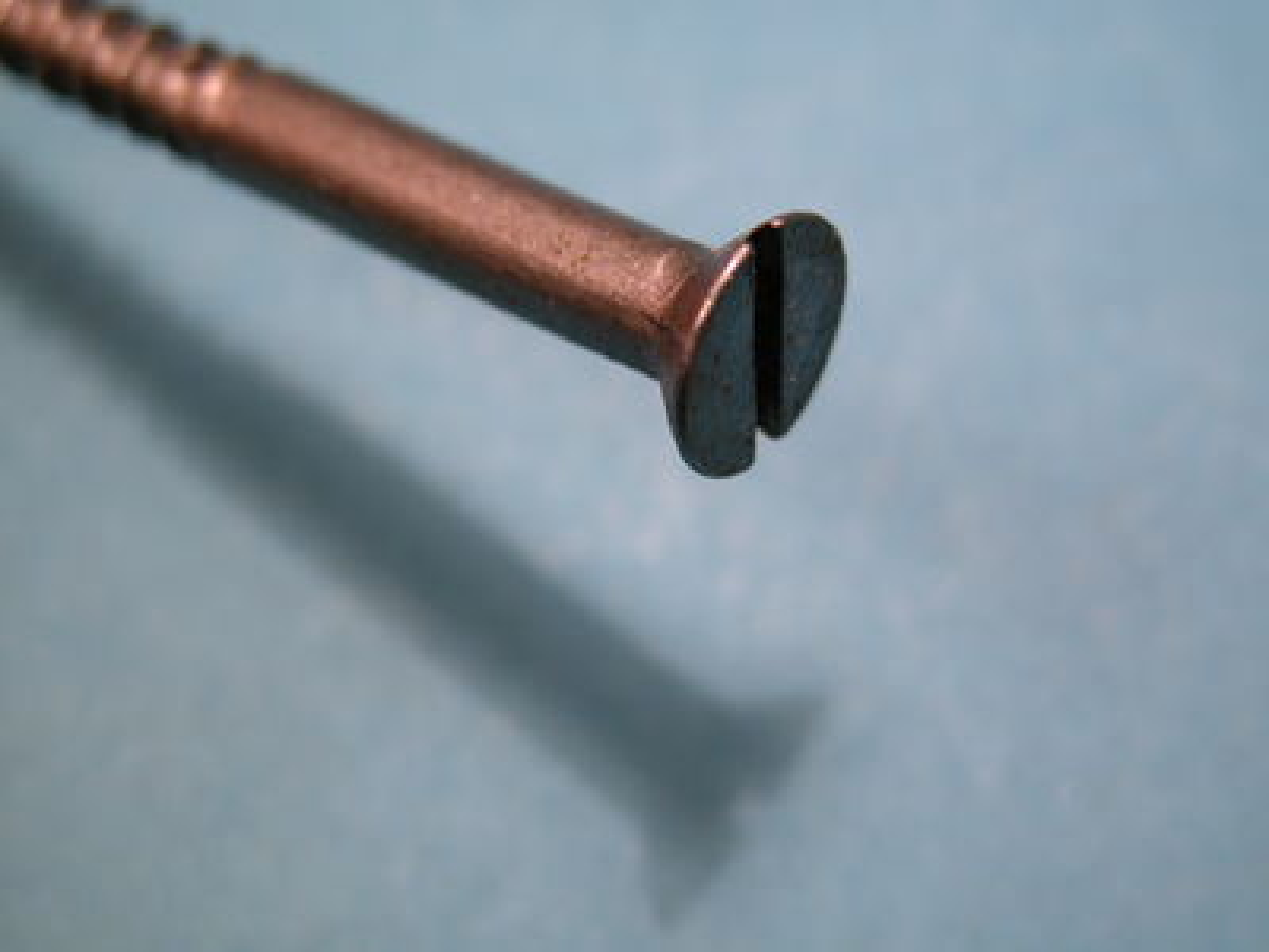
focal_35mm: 107
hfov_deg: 18.4
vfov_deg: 13.8
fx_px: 3923
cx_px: 634
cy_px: 476
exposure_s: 1/89.5
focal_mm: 27.3
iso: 100
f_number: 3.7
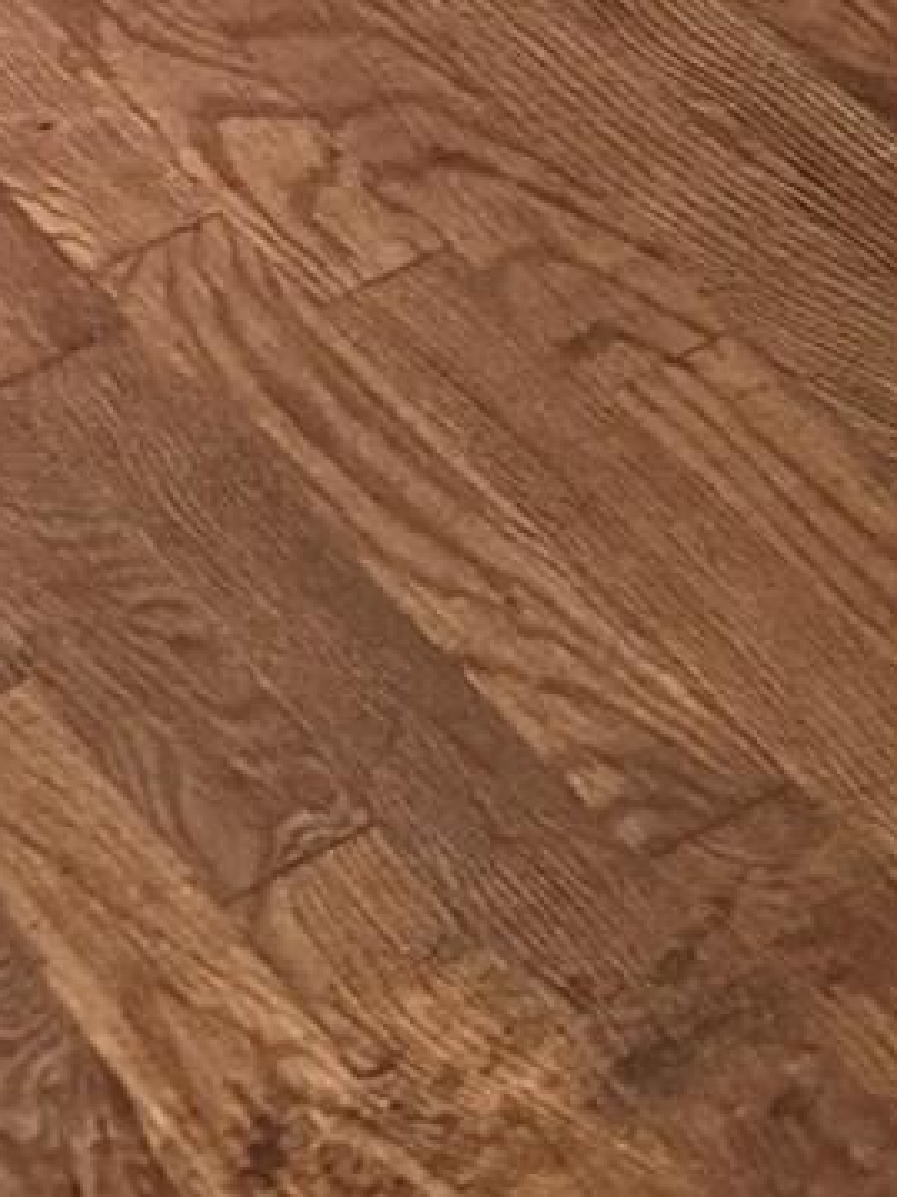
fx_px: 5324
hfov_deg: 8.5
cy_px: -2374
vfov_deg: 9.8
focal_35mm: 154
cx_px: 2438
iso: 1000
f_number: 1.78
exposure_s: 1/40
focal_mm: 6.76
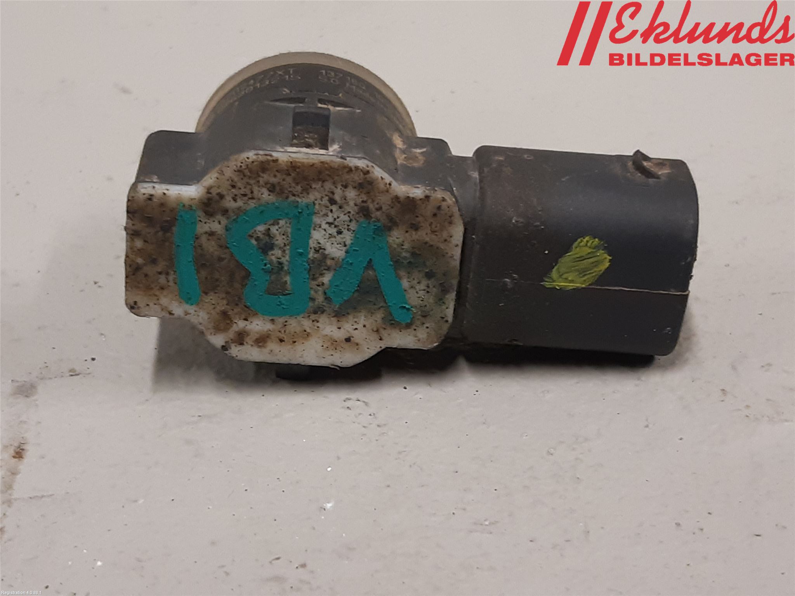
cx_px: 398
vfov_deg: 53.1
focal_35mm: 26
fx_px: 597
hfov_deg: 67.3
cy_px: 298
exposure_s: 1/50
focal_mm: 3.93
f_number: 1.7
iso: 125
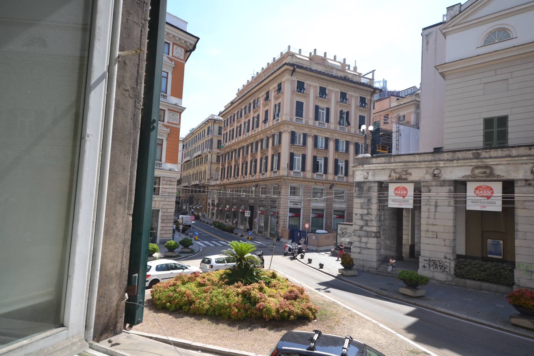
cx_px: 267
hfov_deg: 81.2
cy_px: 178
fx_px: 311
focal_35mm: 21
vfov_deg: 59.5
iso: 100
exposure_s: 1/160
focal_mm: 14
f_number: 6.3
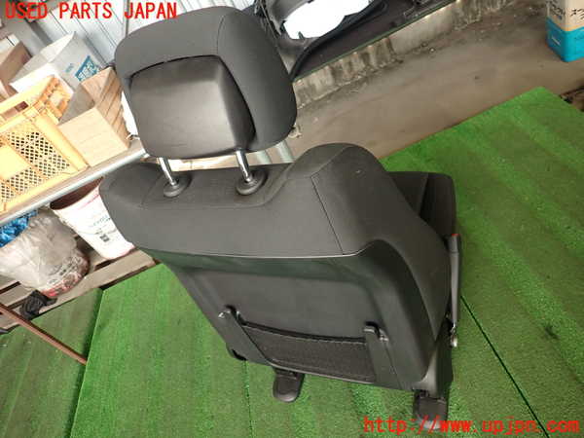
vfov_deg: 54.9
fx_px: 422
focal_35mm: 25
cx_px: 292
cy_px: 219
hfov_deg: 69.4
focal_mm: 4.5
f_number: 2
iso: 200
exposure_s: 1/60
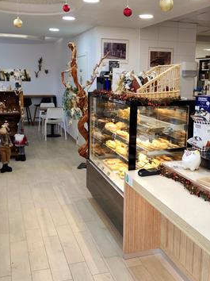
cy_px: 132
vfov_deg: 47.9
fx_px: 316
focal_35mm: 39
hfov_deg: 36.7
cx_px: 124
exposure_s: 1/100
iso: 320
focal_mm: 6.19
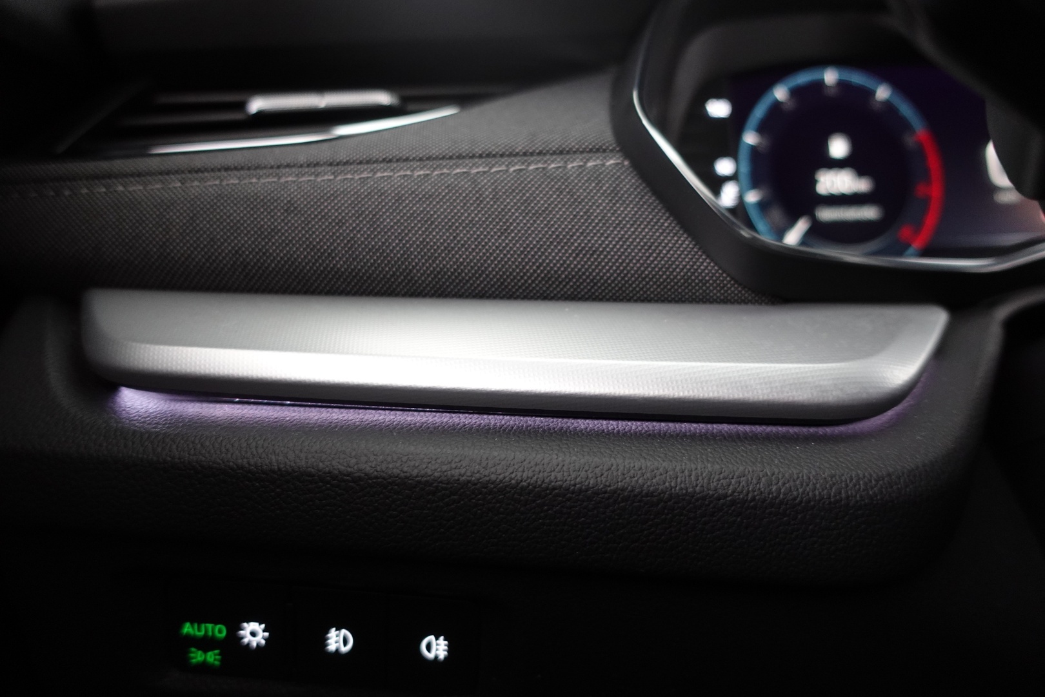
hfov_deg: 73.7
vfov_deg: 53.1
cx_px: 522
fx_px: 697
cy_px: 348
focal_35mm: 24
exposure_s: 1/20
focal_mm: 9.4
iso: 800
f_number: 1.8
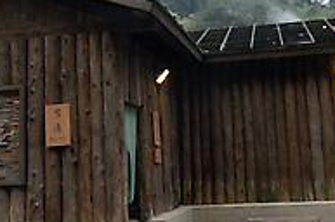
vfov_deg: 23.8
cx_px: 179
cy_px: 53
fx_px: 520
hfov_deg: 35.7
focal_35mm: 56
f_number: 5.6
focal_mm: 12
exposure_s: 1/15
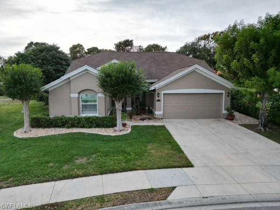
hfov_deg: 71.6
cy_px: 105
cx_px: 140
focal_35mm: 24
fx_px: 194
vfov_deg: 56.8
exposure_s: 1/2500
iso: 100
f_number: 1.7
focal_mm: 6.72
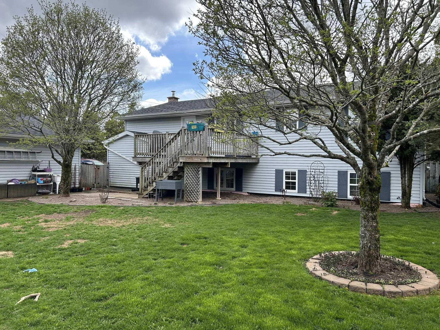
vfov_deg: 53.1
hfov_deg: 67.3
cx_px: 220
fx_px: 330
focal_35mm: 26
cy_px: 165
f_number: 1.5
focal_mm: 5.7
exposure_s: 1/1196
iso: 50
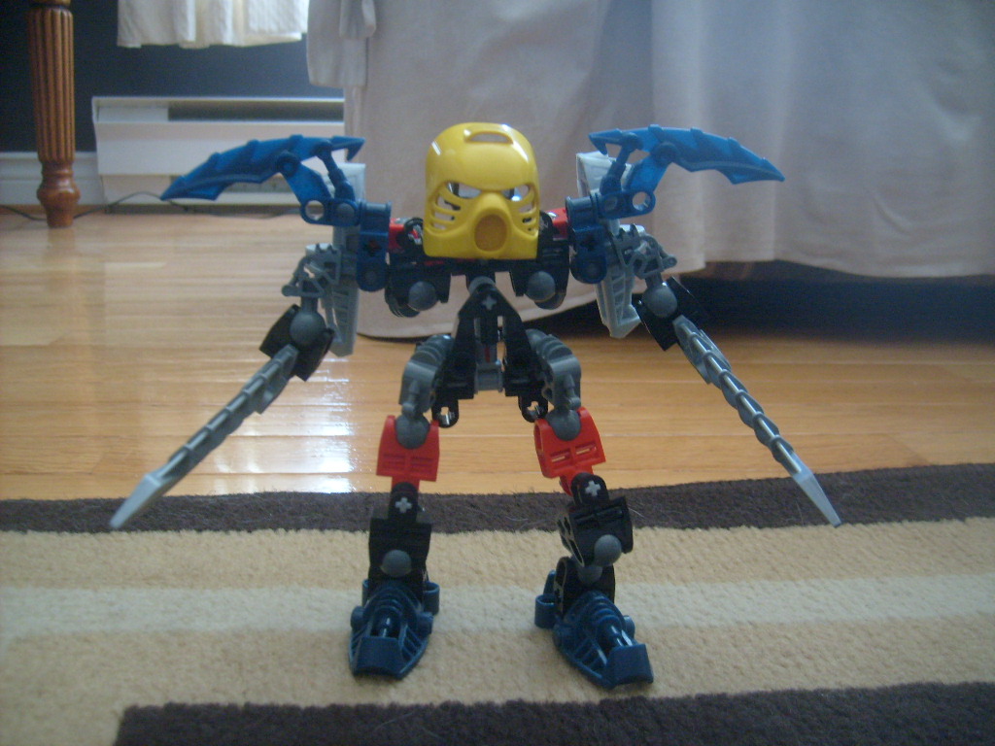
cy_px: 373
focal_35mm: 35
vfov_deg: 40.7
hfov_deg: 52.6
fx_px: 1006
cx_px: 498
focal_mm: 5.8
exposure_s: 1/10
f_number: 2.8
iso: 200
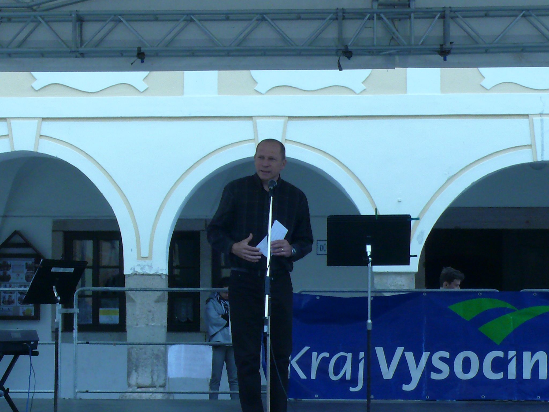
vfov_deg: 13.5
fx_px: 1745
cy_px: 206
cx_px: 274
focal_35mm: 110
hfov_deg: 17.9
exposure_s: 1/125
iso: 200
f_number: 10
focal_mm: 13.9
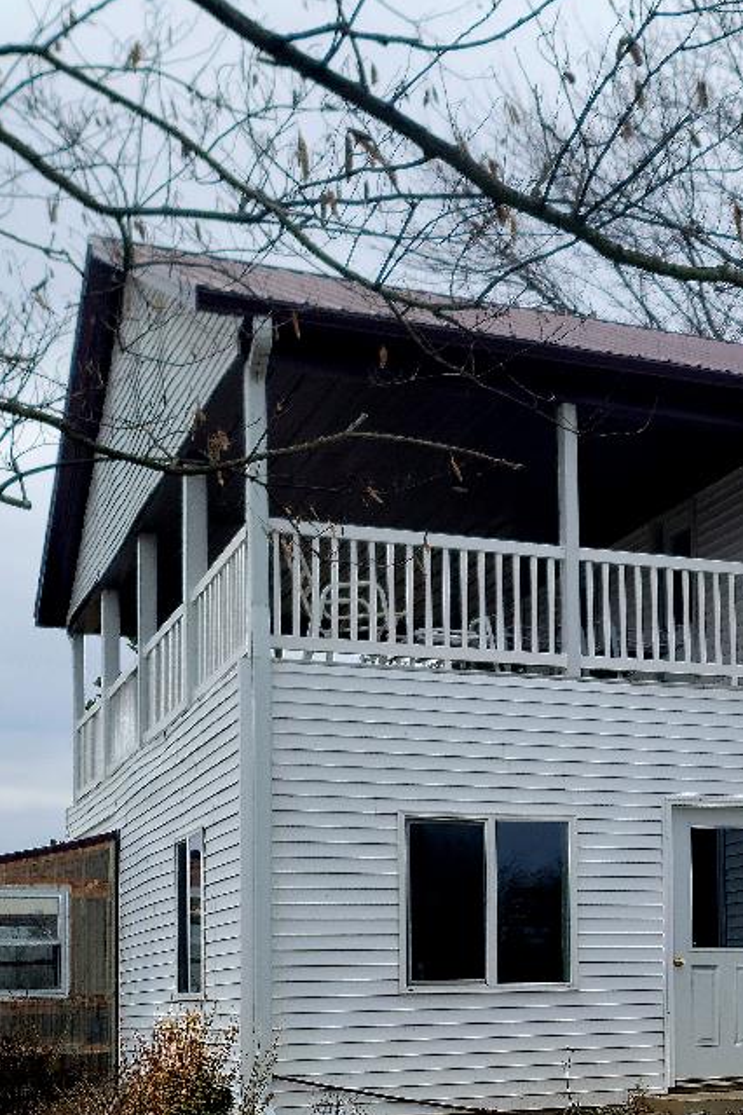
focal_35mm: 61
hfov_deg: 20.9
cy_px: 882
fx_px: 1888
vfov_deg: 32.1
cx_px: 876
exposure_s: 1/435
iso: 20
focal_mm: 7
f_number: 1.8
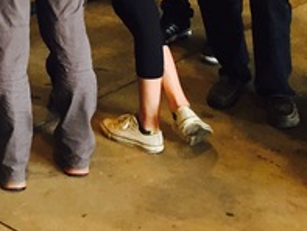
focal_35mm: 106
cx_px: -11
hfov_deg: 18.0
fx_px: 941
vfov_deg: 12.7
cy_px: -181
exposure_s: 1/30
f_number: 2.2
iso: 125
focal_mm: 4.15
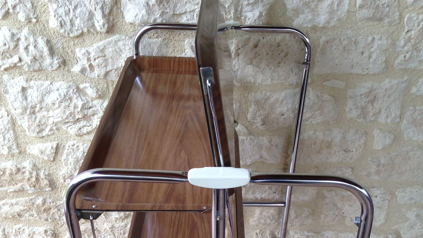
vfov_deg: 23.7
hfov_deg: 42.9
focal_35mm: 48
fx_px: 538
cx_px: 212
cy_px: 244
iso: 64
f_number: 2.4
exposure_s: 1/120
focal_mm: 4.12
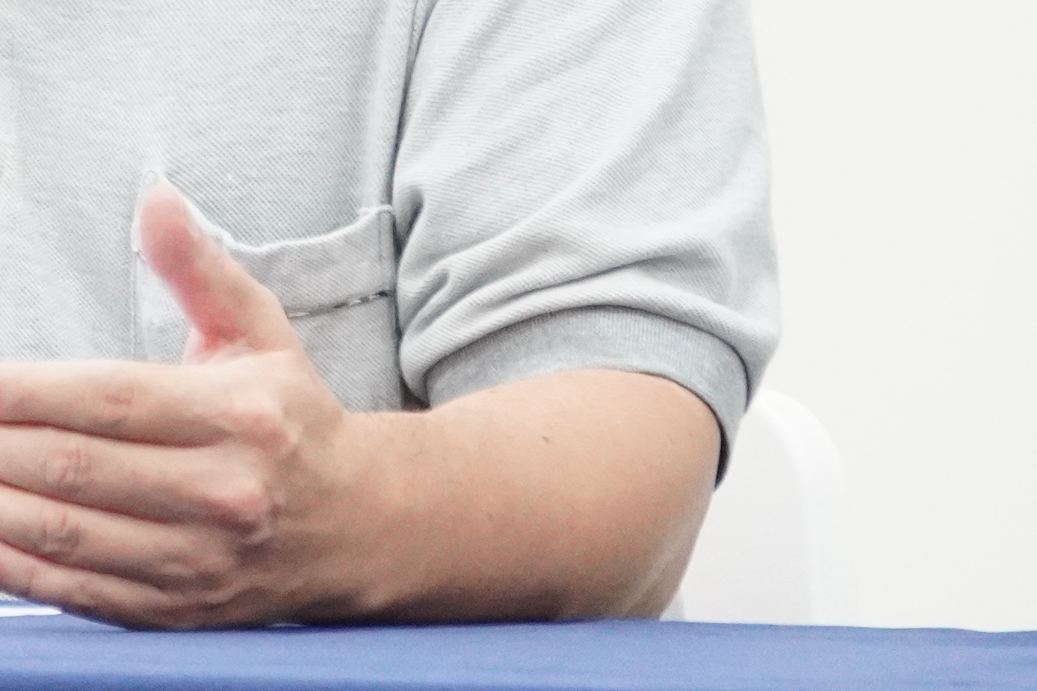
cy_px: -684
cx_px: -947
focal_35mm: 512
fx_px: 14750
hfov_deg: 4.0
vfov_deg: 2.7
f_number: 5.6
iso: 3200
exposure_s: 1/125
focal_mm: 79
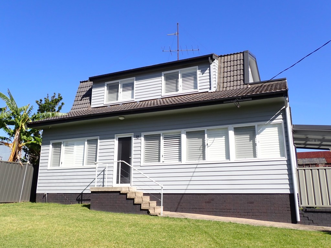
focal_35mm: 30
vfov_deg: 46.8
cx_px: 166
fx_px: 287
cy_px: 124
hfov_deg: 60.0
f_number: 9
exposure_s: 1/160
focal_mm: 5.4
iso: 100
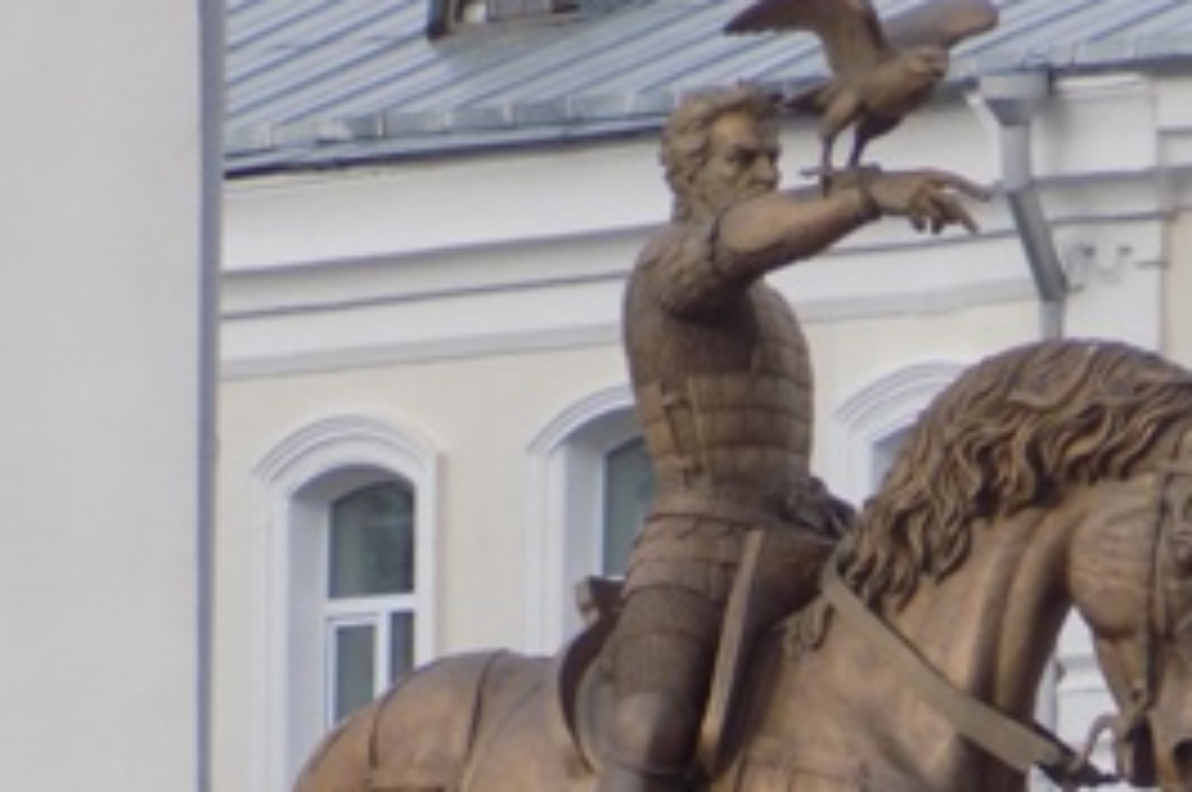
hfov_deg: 3.5
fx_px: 19544
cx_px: 733
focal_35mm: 591
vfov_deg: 2.3
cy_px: 1246
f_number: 5.6
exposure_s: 1/125
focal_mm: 41.8
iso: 80
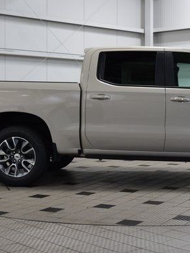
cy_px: 119
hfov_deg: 19.7
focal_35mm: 74
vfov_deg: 26.3
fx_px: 541
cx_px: 147
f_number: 8
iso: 1600
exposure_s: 1/60
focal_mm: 30
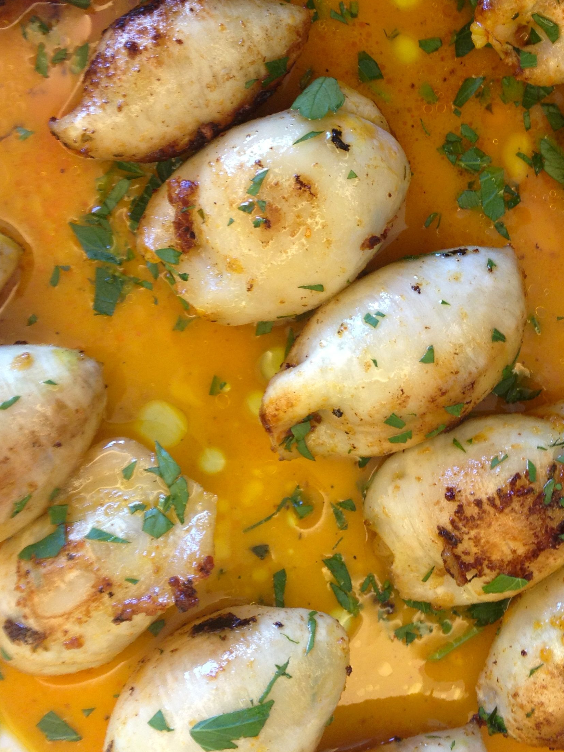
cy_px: 340
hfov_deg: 27.9
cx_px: 358
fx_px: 1130
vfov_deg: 36.8
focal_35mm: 52
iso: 64
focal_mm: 4.28
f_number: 2.4
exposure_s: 1/30
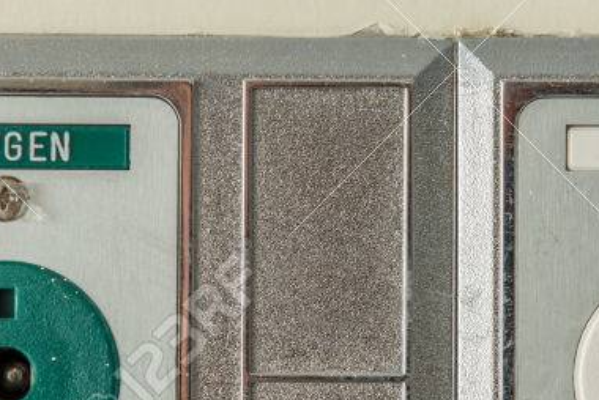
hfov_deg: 12.5
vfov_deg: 8.4
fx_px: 2731
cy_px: 292
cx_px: 456
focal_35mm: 164
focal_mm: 48
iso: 200
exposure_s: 1/100
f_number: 5
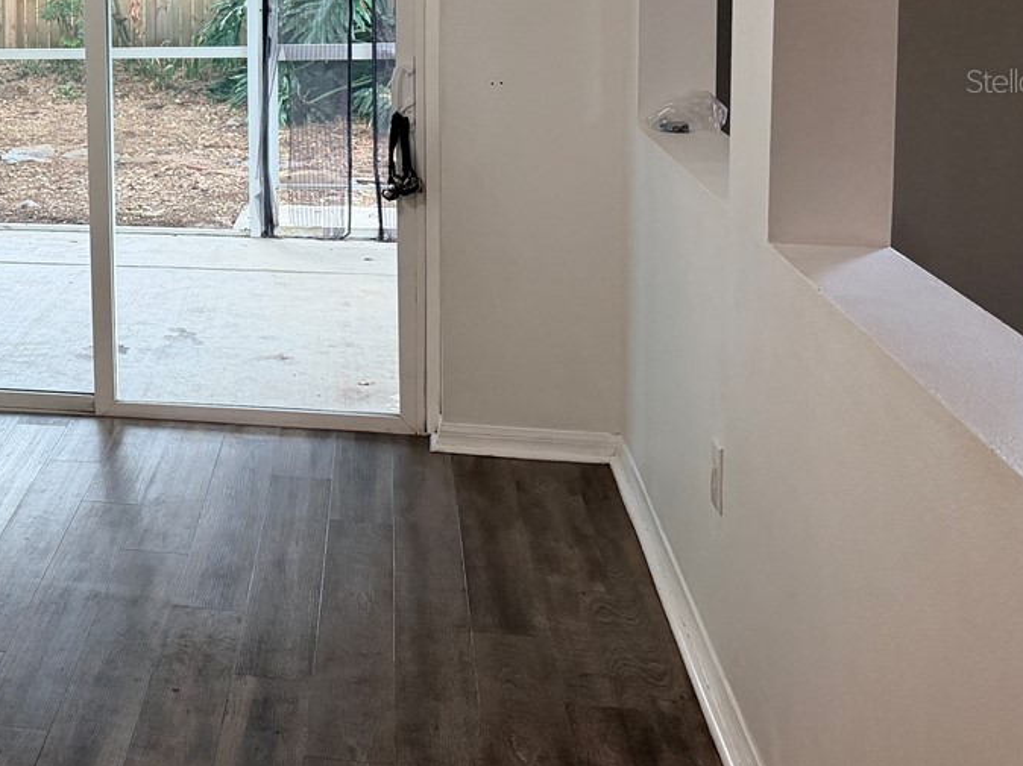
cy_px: 80
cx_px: -105
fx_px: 1684
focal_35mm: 57
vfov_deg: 24.9
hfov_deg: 30.3
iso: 200
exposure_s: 1/176
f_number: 1.78
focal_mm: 6.76
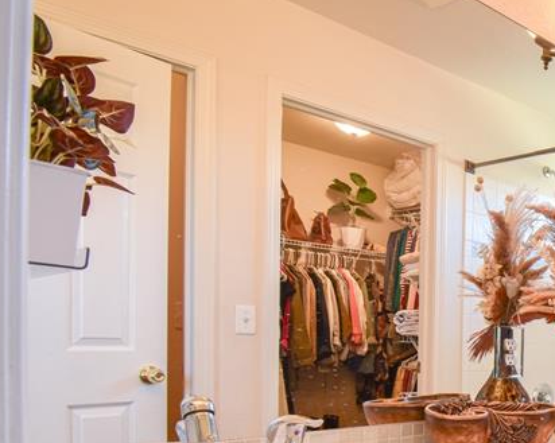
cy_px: 366
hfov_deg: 38.8
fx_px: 574
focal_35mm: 35
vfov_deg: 40.1
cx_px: 656
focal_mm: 10
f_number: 8
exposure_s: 1/8
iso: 320
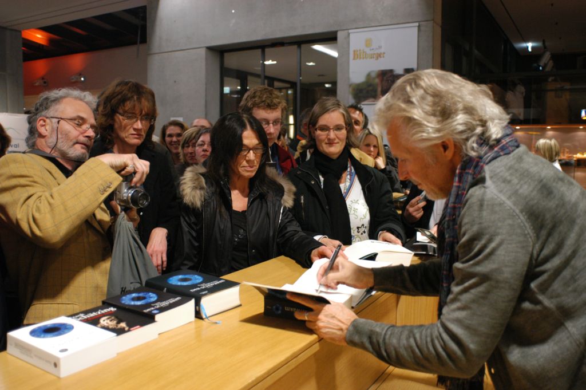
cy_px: 195
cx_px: 293
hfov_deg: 62.0
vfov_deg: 43.5
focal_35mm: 30
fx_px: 488
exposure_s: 1/20
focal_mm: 20
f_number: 3.2
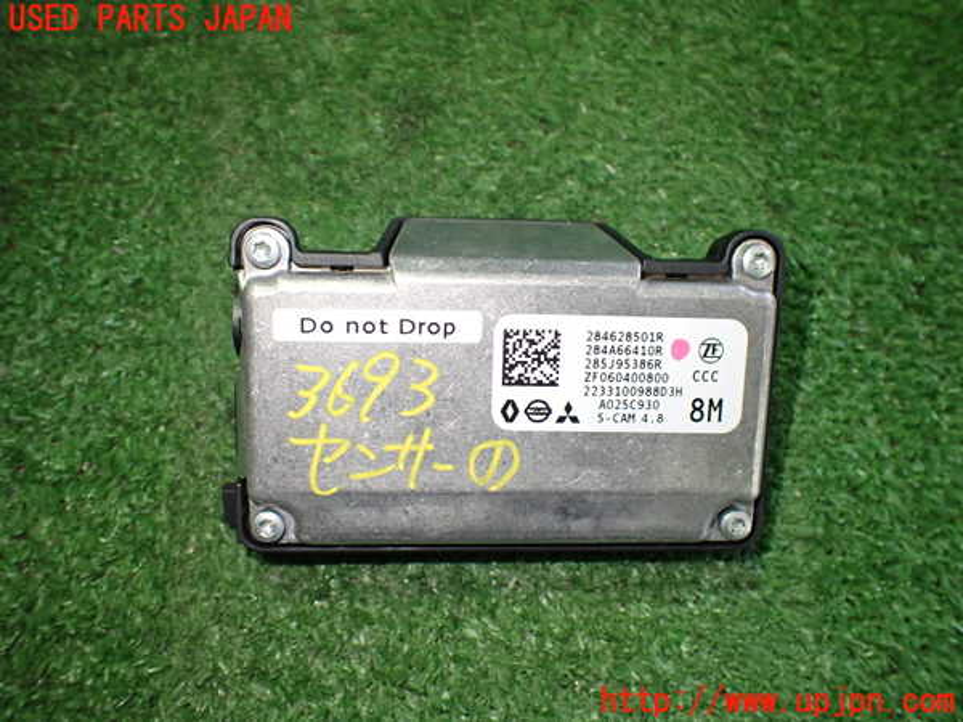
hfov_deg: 60.0
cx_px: 482
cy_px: 361
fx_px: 835
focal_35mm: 30
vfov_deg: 46.8
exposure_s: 1/125
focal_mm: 5.4
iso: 640
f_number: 2.3
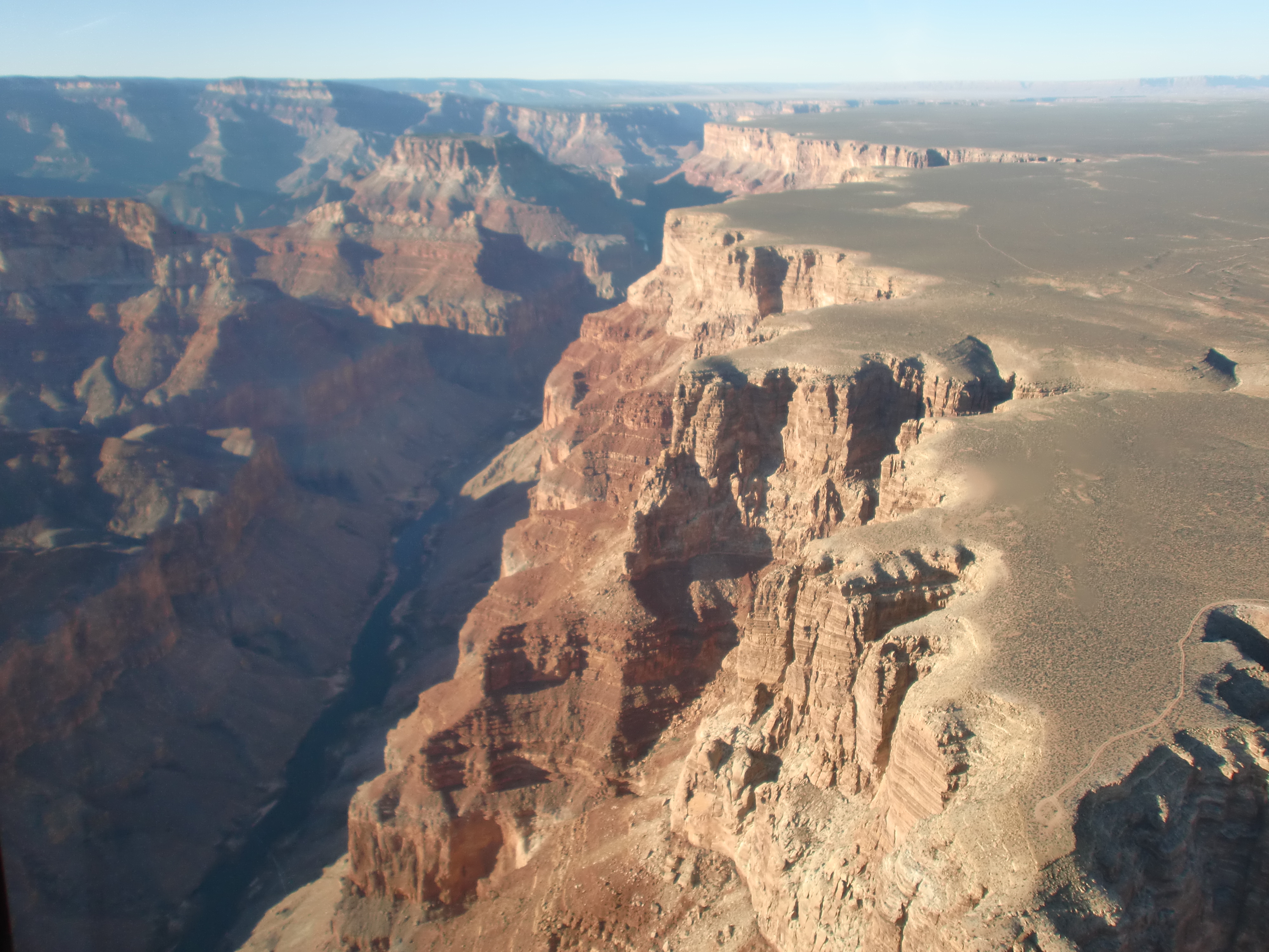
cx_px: 634
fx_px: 953
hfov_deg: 67.3
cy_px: 476
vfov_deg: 53.1
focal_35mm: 26
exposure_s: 1/500
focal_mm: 4.65
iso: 64
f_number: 2.6
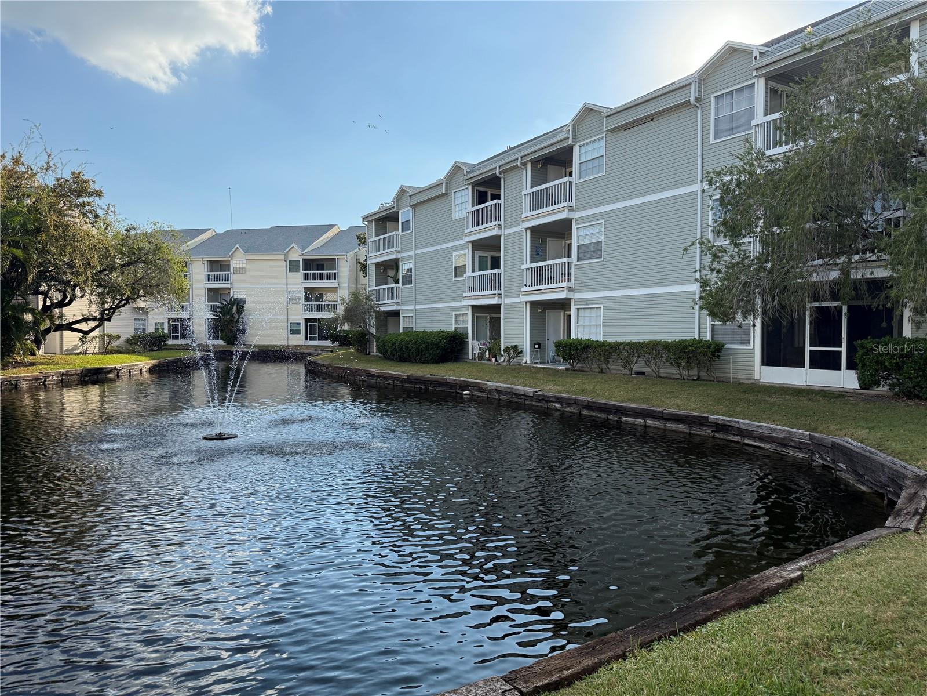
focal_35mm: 24
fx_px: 643
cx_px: 464
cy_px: 348
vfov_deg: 56.8
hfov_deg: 71.6
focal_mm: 6.76
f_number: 1.78
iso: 100
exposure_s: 1/3584
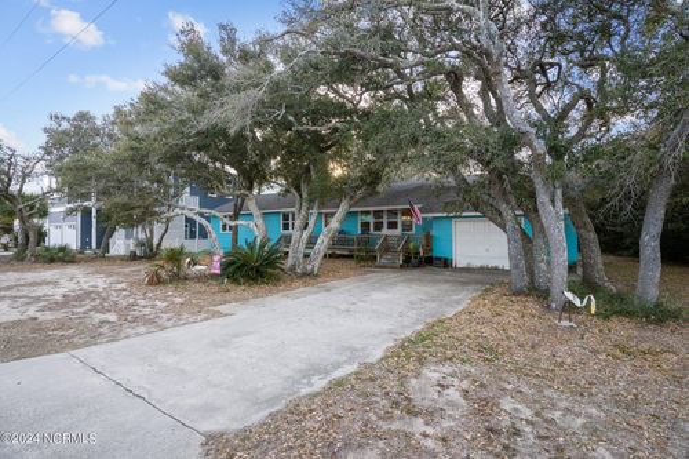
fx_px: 325
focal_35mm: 17
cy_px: 230
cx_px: 344
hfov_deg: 93.3
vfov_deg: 70.4
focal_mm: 17
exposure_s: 1/320
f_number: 5
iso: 640
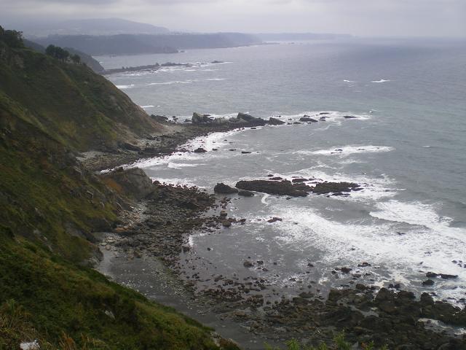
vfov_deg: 37.7
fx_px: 512
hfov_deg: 49.0
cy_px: 175
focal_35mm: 38
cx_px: 233
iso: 64
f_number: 3.1
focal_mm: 6.3
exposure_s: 1/200
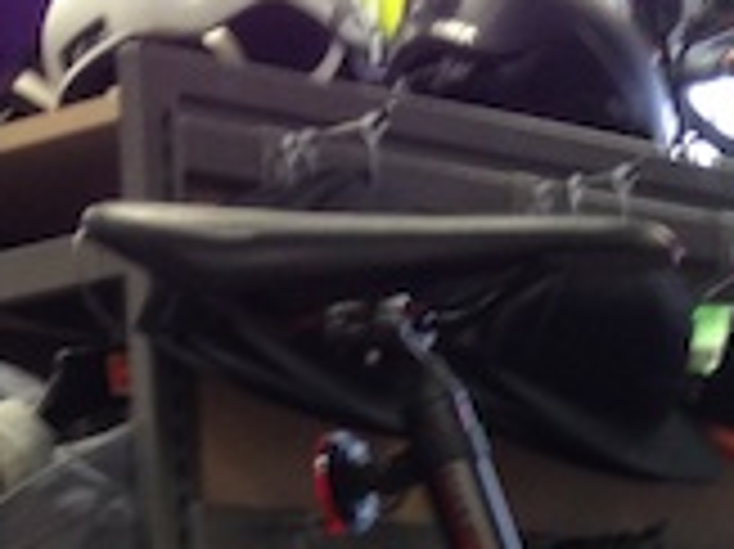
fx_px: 3433
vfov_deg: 8.4
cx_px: 1153
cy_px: 1323
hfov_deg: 11.6
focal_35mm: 162
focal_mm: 4.12
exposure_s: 1/20
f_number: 2.4
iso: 80
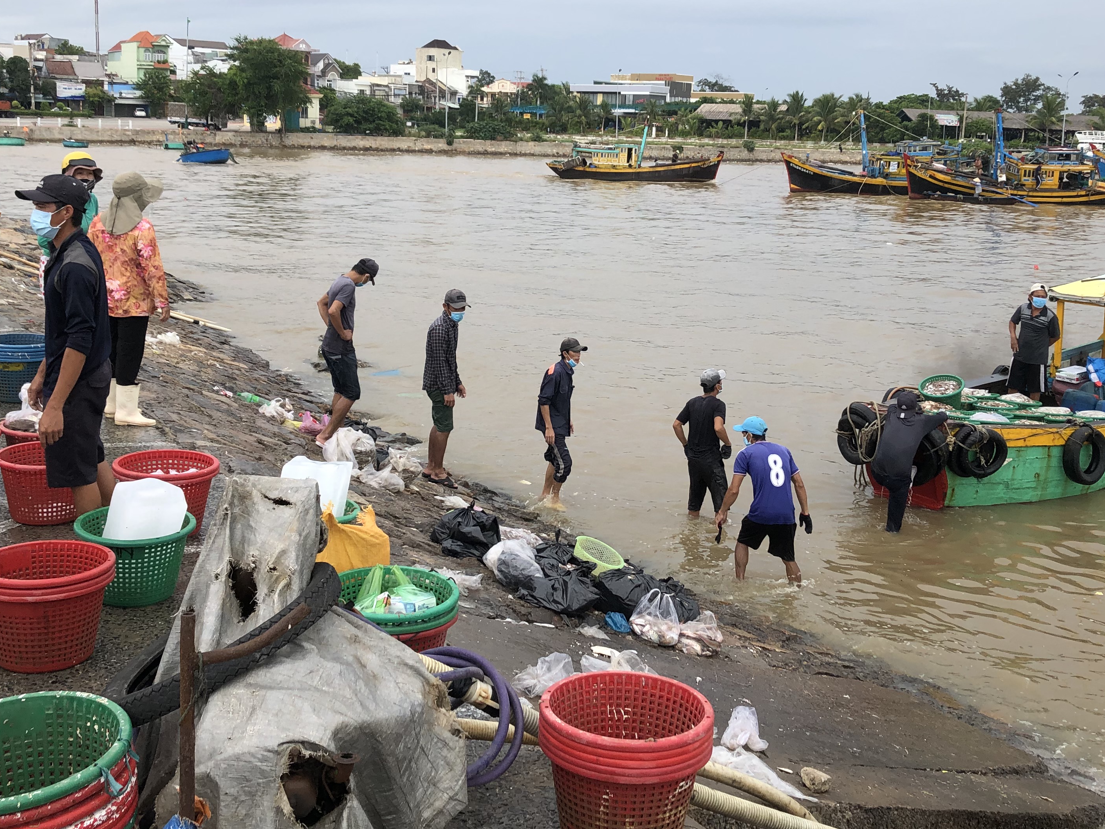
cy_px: 325
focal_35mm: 40
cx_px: 590
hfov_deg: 46.8
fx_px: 1277
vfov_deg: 35.8
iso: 20
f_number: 1.8
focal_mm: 3.99
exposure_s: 1/495
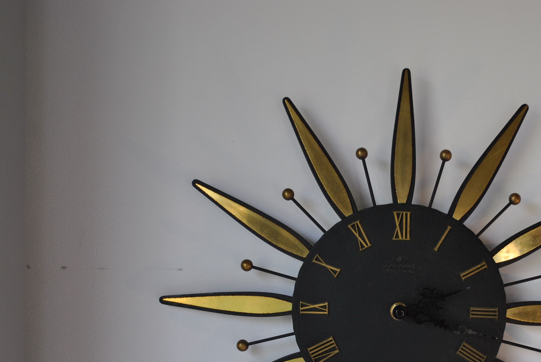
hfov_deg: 27.9
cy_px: 294
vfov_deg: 18.8
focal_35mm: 72
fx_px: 1081
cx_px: 375
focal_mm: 29
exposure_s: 1/60
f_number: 4.5
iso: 200
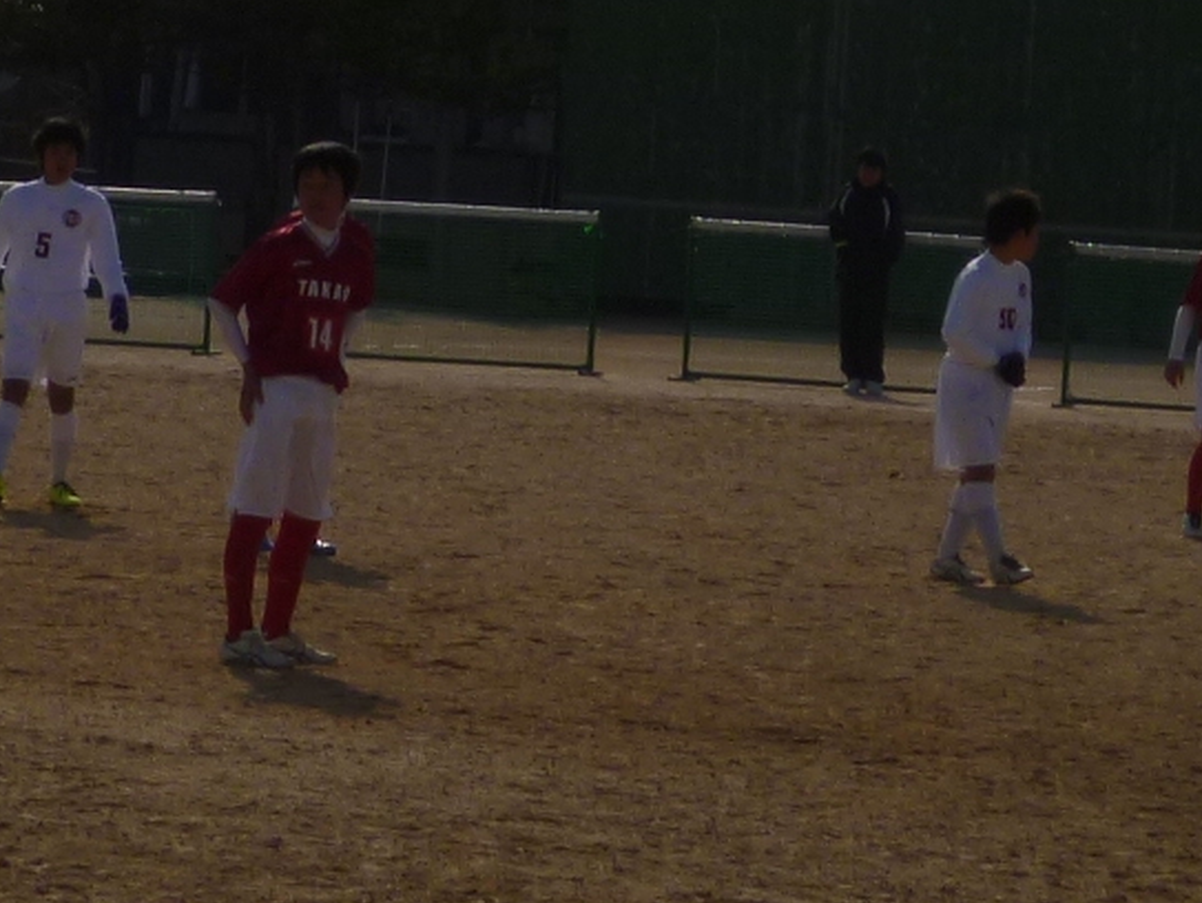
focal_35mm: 358
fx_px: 12439
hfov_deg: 5.5
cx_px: 334
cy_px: -489
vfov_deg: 4.1
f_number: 5.7
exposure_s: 1/1300
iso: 100
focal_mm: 17
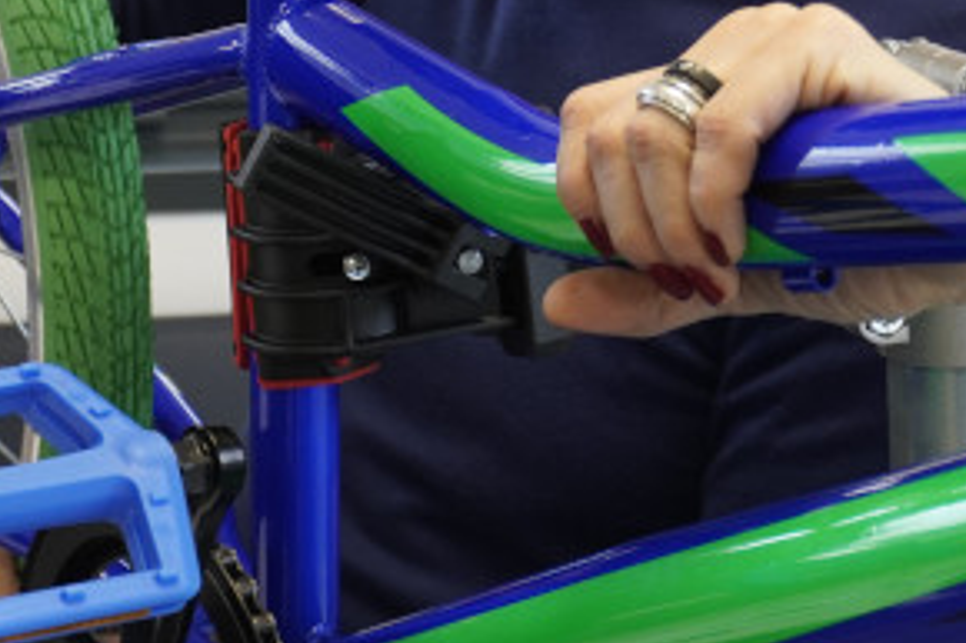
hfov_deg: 17.1
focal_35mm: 116
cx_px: -110
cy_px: 125
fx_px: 3111
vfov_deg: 11.8
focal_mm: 28
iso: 800
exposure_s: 1/50
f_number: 4.5
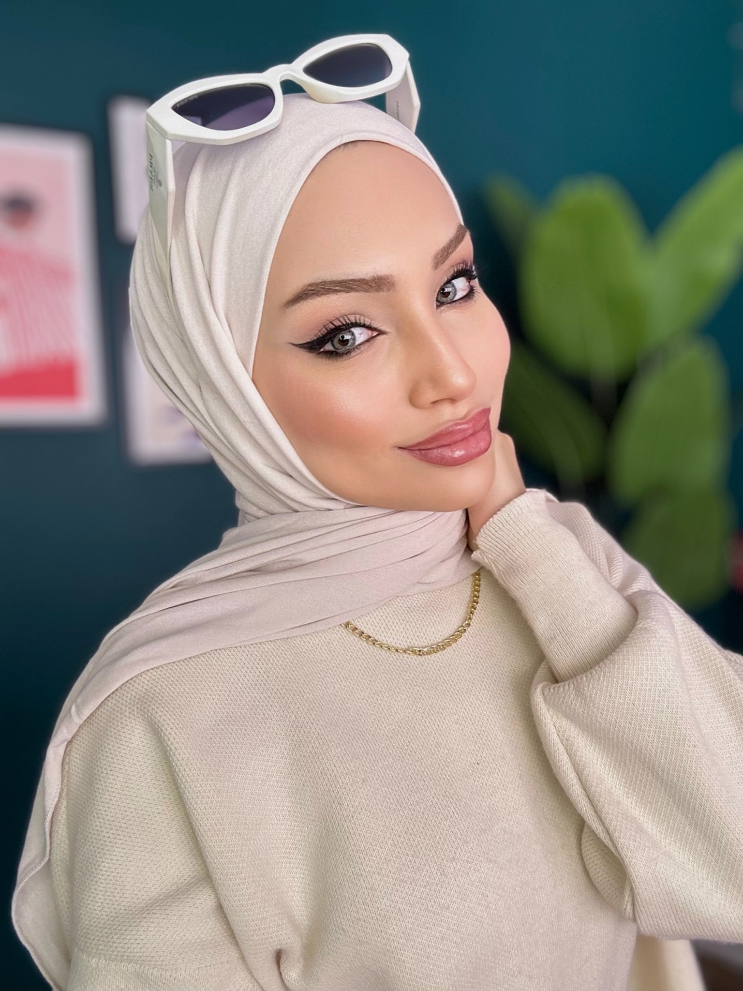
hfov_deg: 46.8
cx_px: 372
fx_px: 859
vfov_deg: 60.0
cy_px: 496
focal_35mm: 30
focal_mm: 2.69
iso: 80
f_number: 1.9
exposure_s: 1/121
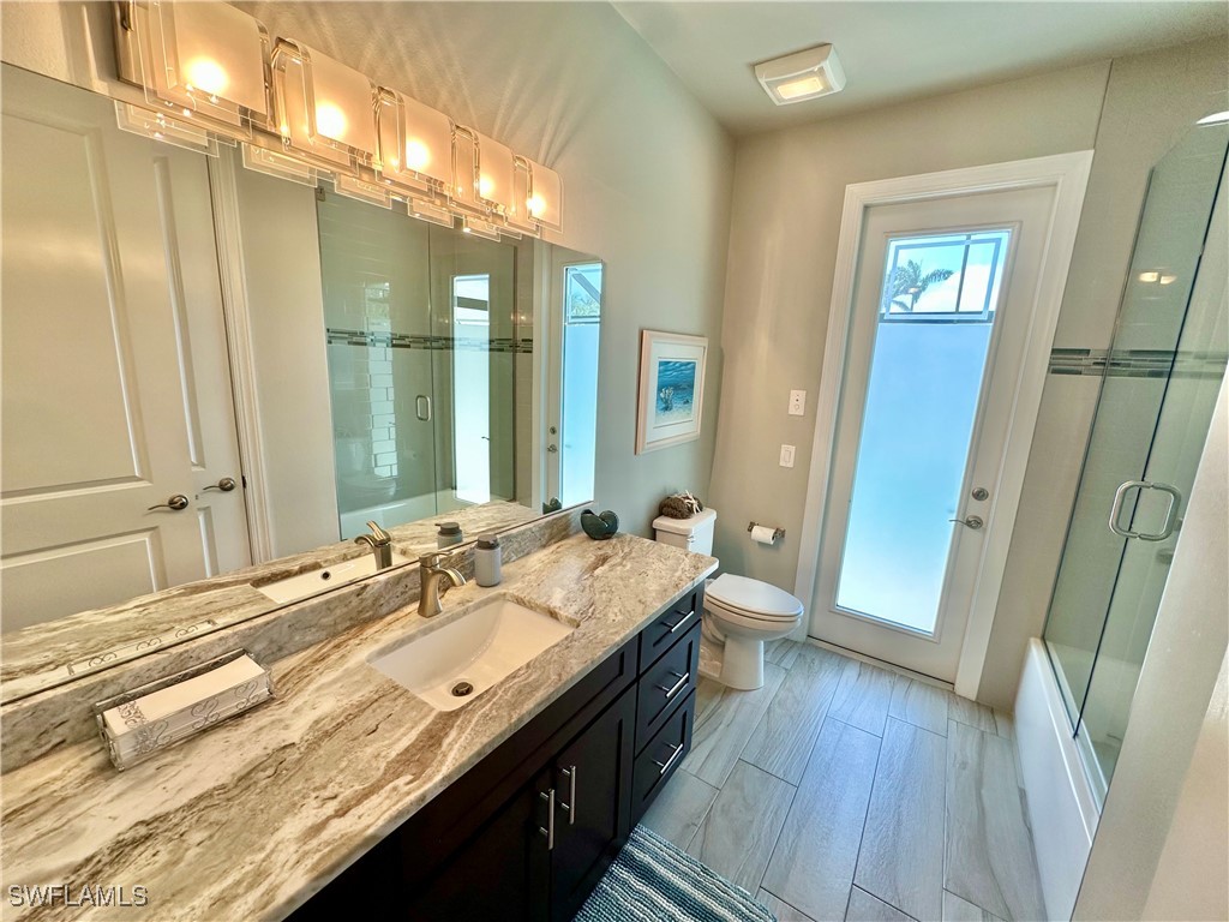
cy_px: 461
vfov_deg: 85.7
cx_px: 614
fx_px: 497
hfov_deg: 102.1
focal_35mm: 14
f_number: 2.2
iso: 100
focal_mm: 2.22
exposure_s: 1/120
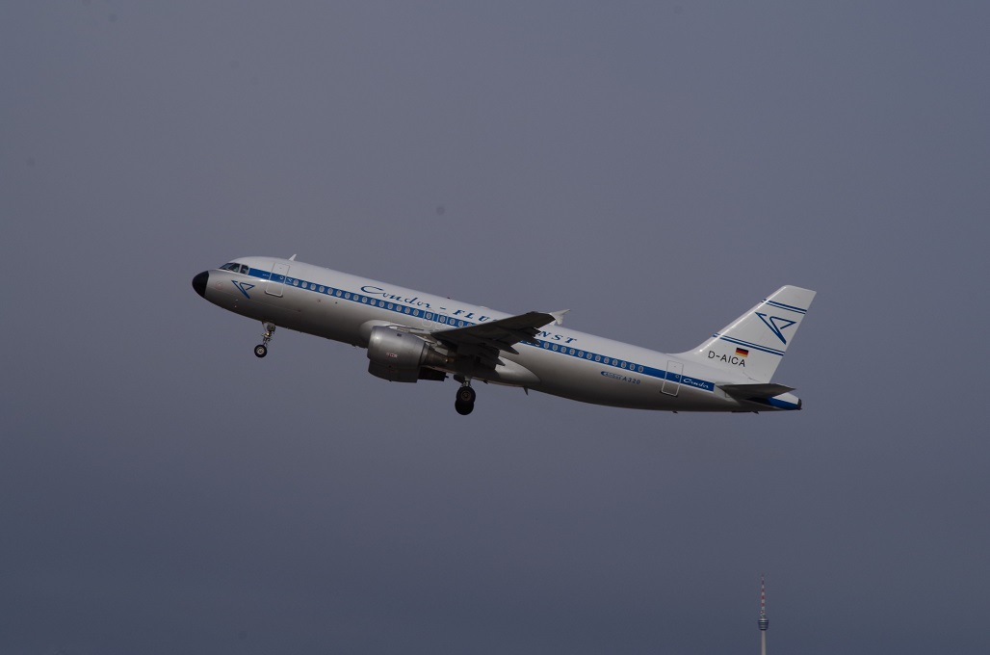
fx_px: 5459
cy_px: 328
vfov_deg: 6.9
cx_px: 495
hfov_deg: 10.4
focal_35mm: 199
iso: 200
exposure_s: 1/800
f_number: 11
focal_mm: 133
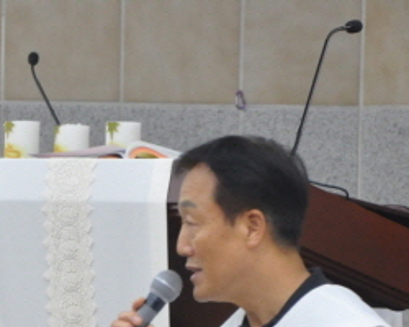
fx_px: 5707
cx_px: 182
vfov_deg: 3.3
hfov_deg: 4.1
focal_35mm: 471
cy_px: 277
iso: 1250
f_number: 5.6
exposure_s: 1/30
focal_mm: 105
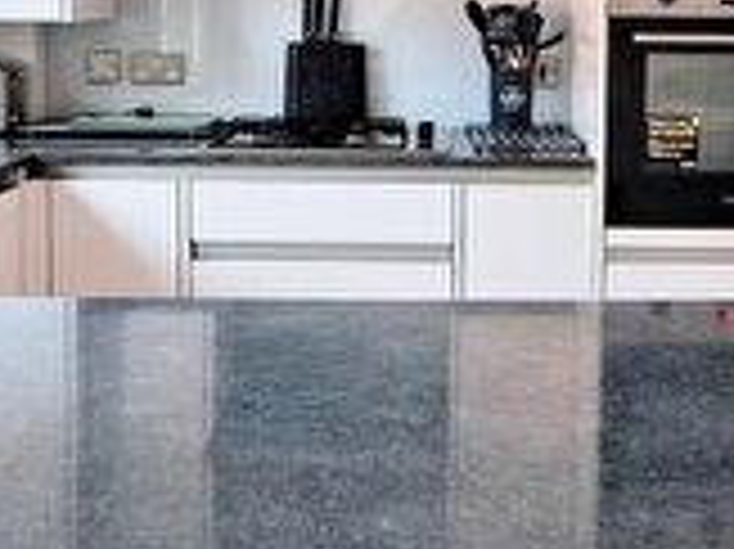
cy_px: 88
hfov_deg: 34.2
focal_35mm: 56
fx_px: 1187
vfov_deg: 25.5
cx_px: 446
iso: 80
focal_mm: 1.74
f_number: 2.2
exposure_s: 1/40
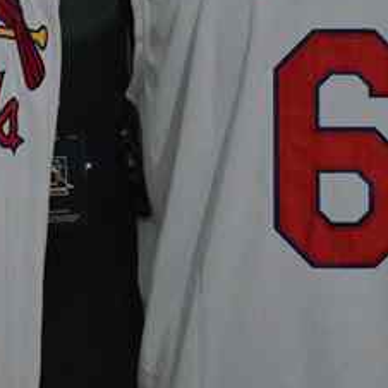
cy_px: 158
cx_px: 88
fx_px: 2853
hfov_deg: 7.8
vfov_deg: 7.8
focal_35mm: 225
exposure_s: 1/100
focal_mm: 50
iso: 4000
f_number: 5
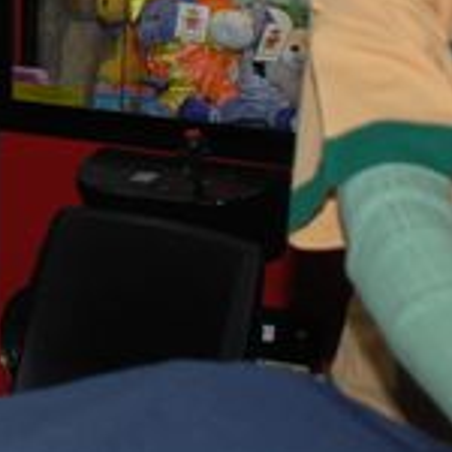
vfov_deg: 11.2
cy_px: -119
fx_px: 2245
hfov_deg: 10.7
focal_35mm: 152
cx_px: -410
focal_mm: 28
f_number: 3.5
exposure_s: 1/250
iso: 400
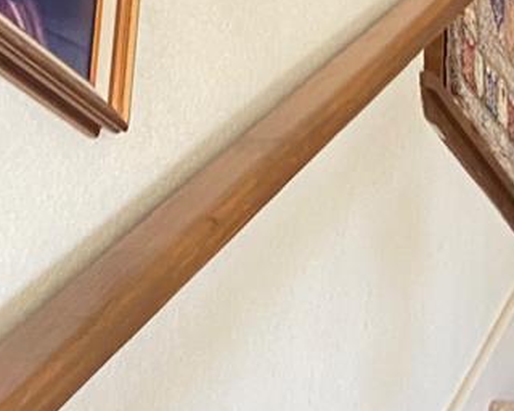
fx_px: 1810
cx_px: 852
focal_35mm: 119
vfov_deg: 12.7
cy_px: 477
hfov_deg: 14.6
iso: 250
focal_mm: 4.25
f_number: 1.8
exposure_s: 1/60
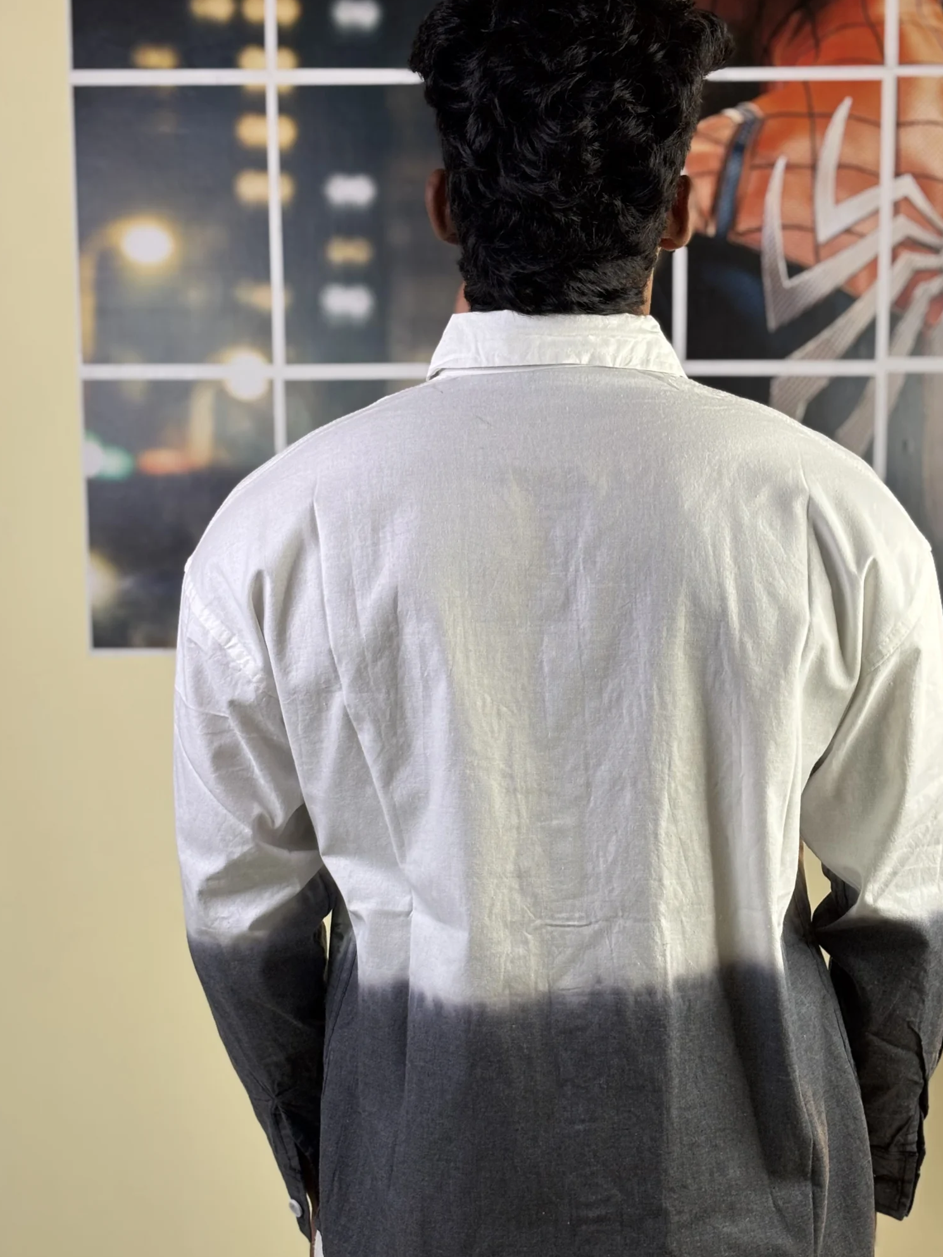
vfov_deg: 28.9
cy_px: 740
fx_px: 2434
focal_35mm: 67
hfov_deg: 21.9
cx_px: 539
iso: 64
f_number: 1.6
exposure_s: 1/50
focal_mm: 5.96
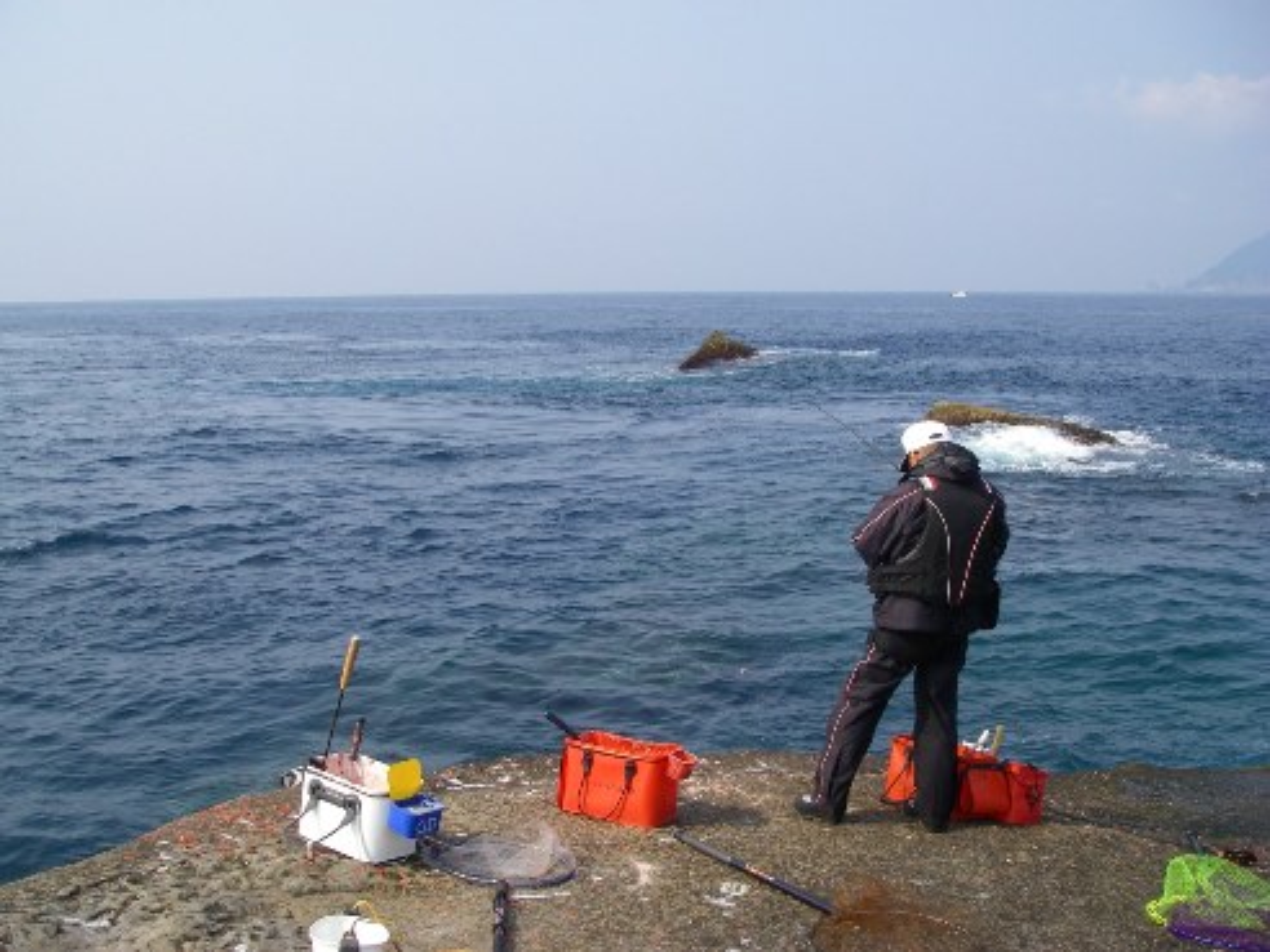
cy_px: 476
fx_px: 1394
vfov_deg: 37.7
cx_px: 635
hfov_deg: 49.0
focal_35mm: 38
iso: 64
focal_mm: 6.3
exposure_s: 1/160
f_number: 6.6
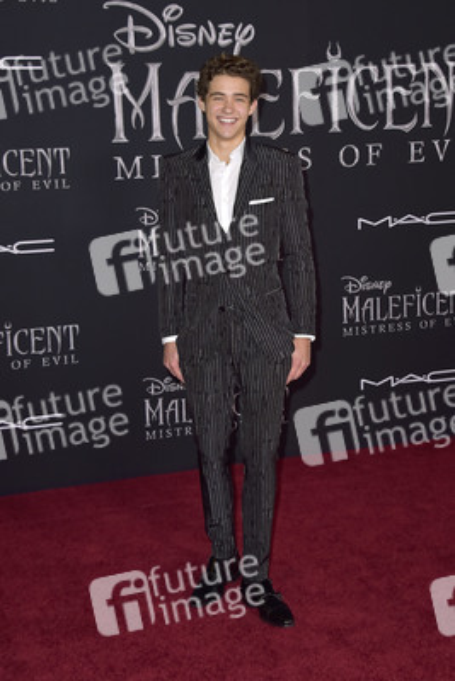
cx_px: 228
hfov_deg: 21.9
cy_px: 340
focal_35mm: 62
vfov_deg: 32.4
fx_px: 1174
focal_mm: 62
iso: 500
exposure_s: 1/250
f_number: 7.1
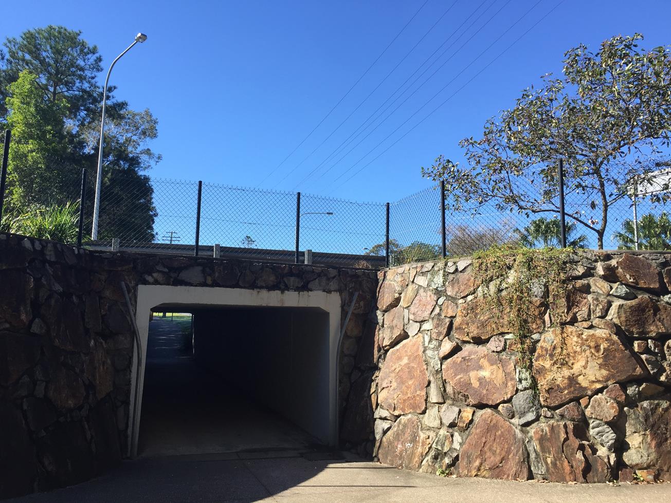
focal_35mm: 29
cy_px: 252
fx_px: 562
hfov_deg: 61.7
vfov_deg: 48.2
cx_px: 336
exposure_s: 1/791
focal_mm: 4.15
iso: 32
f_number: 2.2
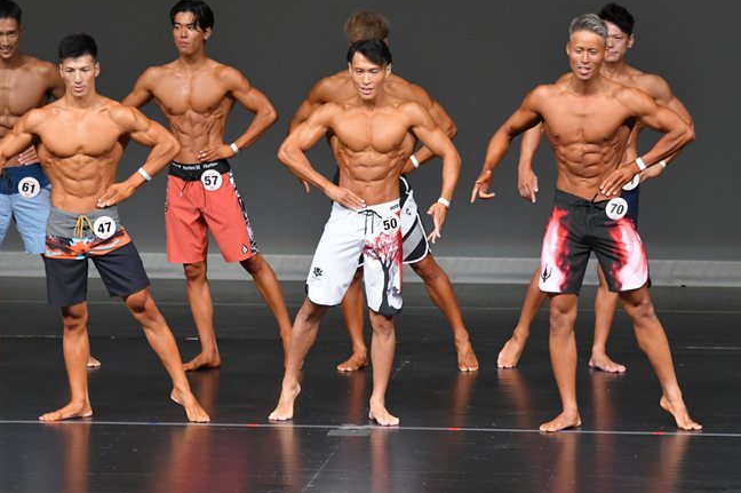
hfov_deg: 6.8
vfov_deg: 4.5
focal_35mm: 305
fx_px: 6273
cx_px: 352
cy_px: 245
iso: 4000
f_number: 5.6
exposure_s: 1/400
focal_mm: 170
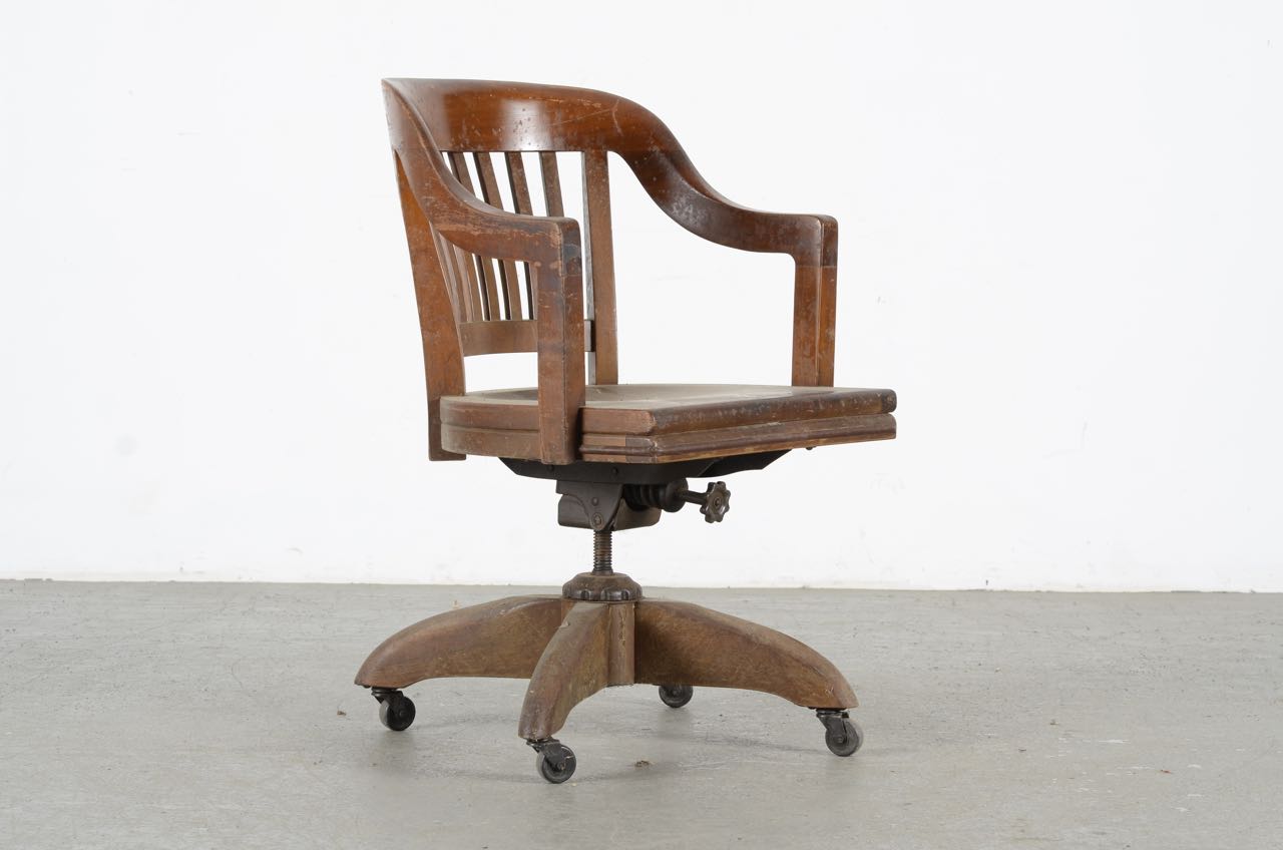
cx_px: 642
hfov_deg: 22.7
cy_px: 425
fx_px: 3201
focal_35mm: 90
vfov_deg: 15.1
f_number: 8
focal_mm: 60
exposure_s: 1/125
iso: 100
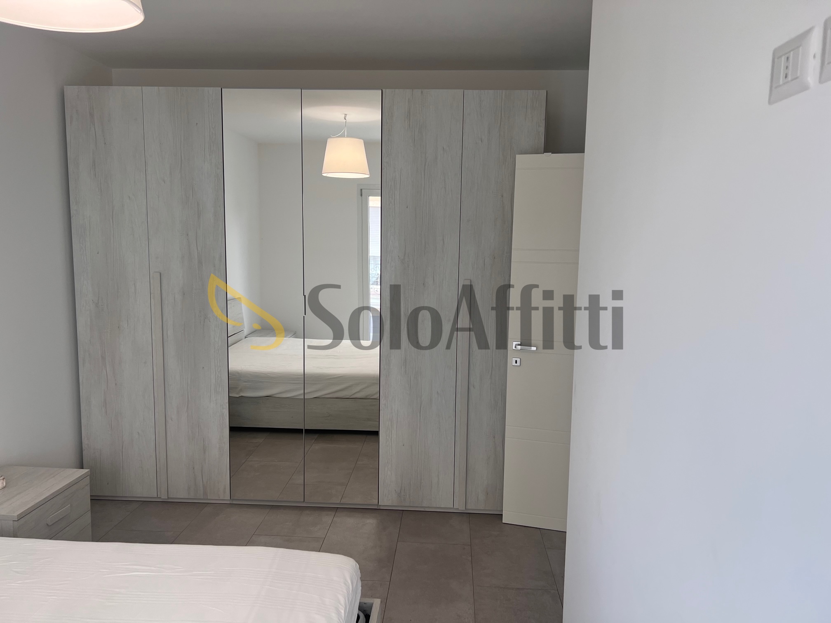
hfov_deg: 67.3
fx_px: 624
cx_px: 416
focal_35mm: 26
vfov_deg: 53.1
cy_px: 312
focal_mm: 5.7
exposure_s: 1/121
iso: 64
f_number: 1.5
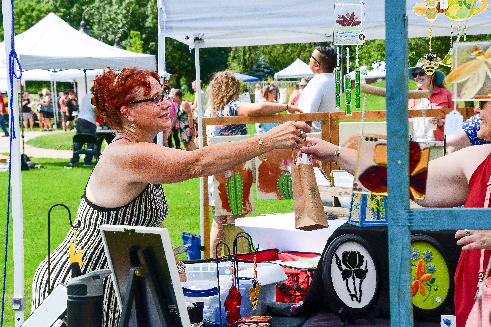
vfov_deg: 13.0
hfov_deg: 19.5
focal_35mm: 105
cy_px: 164
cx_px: 246
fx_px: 1432
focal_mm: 70
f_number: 13
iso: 1250
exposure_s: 1/1600
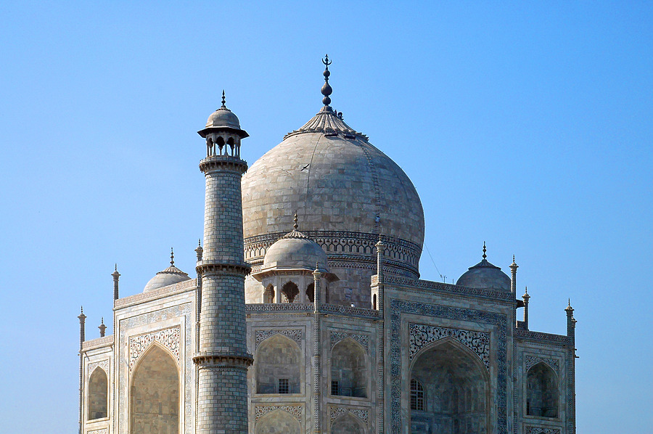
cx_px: 326
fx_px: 1902
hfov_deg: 19.5
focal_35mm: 105
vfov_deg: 13.0
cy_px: 217
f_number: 11
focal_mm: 70
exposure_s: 1/500
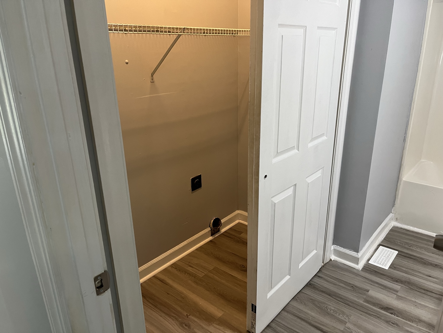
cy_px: 166
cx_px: 222
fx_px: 333
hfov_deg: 67.3
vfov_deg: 53.1
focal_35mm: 26
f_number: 1.6
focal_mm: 5.1
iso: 200
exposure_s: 1/60
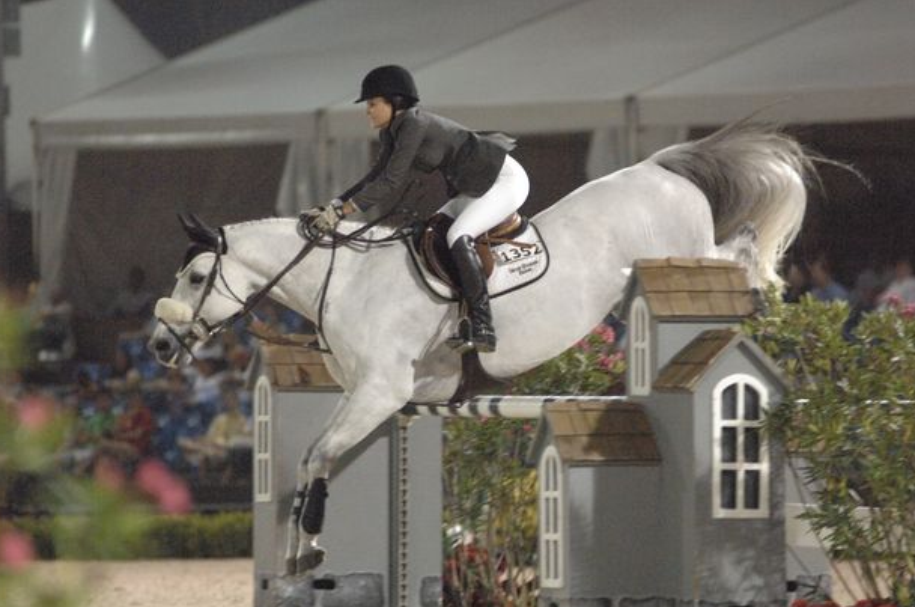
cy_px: 293
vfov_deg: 4.3
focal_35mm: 316
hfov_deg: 6.5
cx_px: 464
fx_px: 8017
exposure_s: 1/500
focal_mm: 200
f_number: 2.8
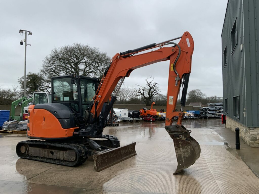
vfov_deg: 48.2
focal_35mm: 29
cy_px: 97
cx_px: 130
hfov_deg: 61.7
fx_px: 217
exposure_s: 1/60
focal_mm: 3
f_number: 1.8
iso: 64
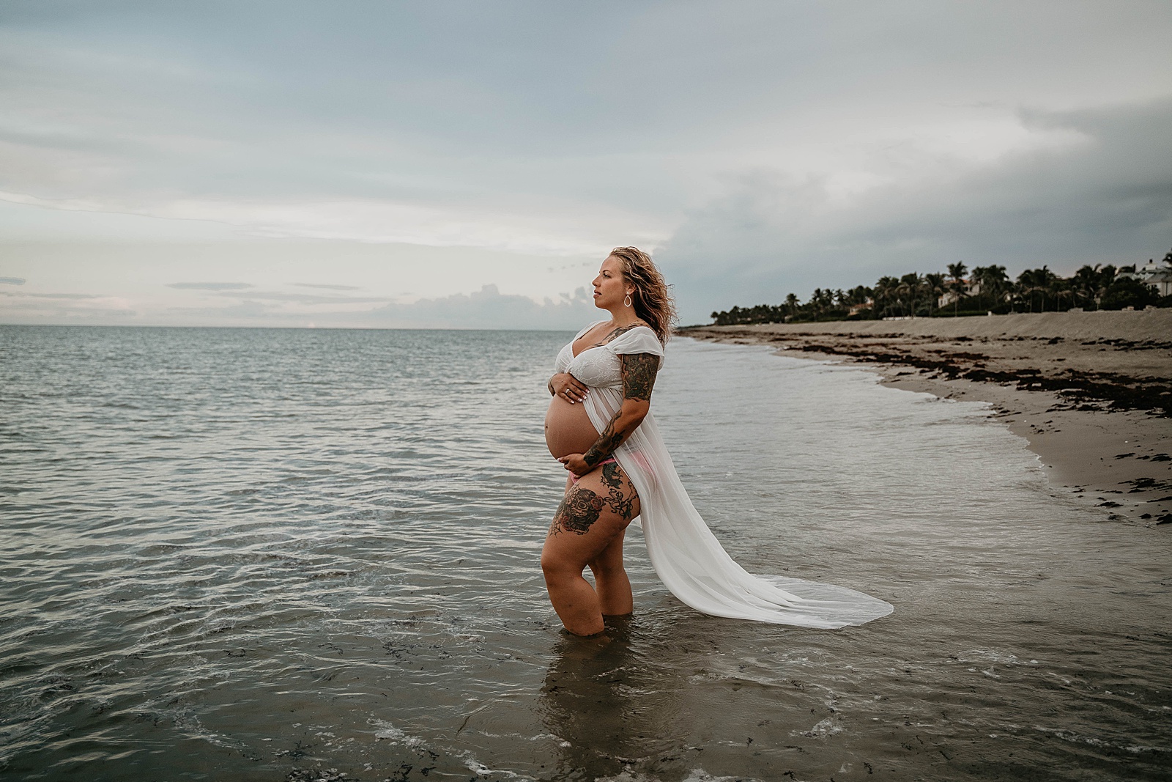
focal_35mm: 28
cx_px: 586
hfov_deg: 65.5
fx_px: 912
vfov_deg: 46.4
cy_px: 391
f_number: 2.8
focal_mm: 28
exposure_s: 1/250
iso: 320
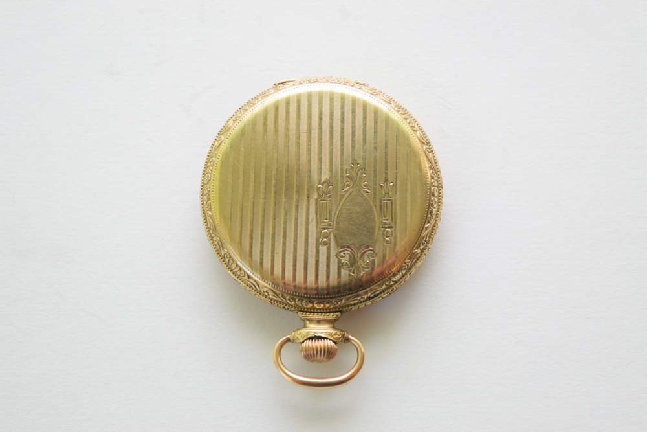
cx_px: 324
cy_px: 216
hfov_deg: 24.6
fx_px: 1483
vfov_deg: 16.6
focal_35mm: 82
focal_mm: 55
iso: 800
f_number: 5.6
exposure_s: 1/60
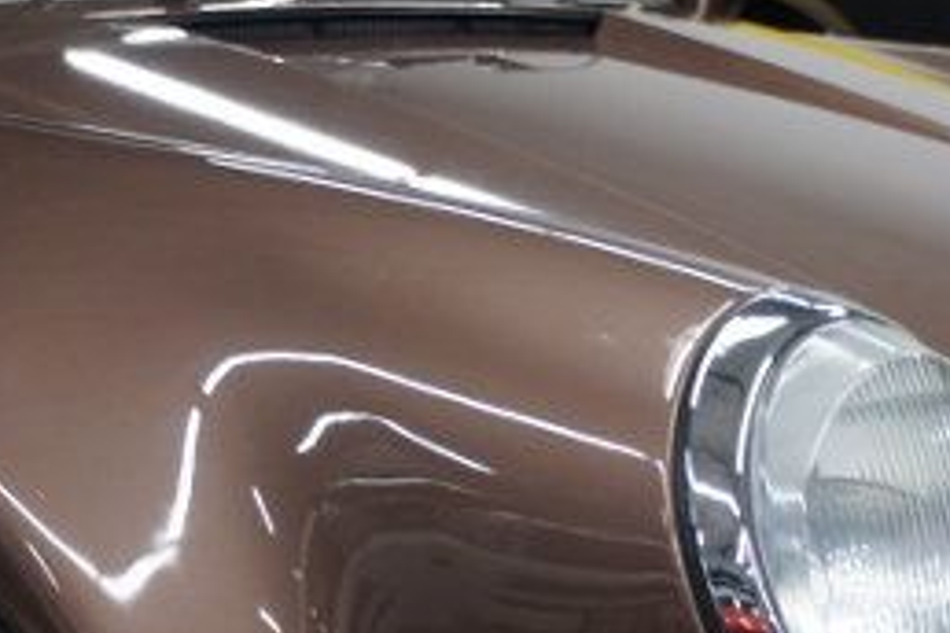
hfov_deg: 19.1
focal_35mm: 107
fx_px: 2823
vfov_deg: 12.8
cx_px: 372
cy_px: 443
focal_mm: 18
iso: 200
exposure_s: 1/30
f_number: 3.5
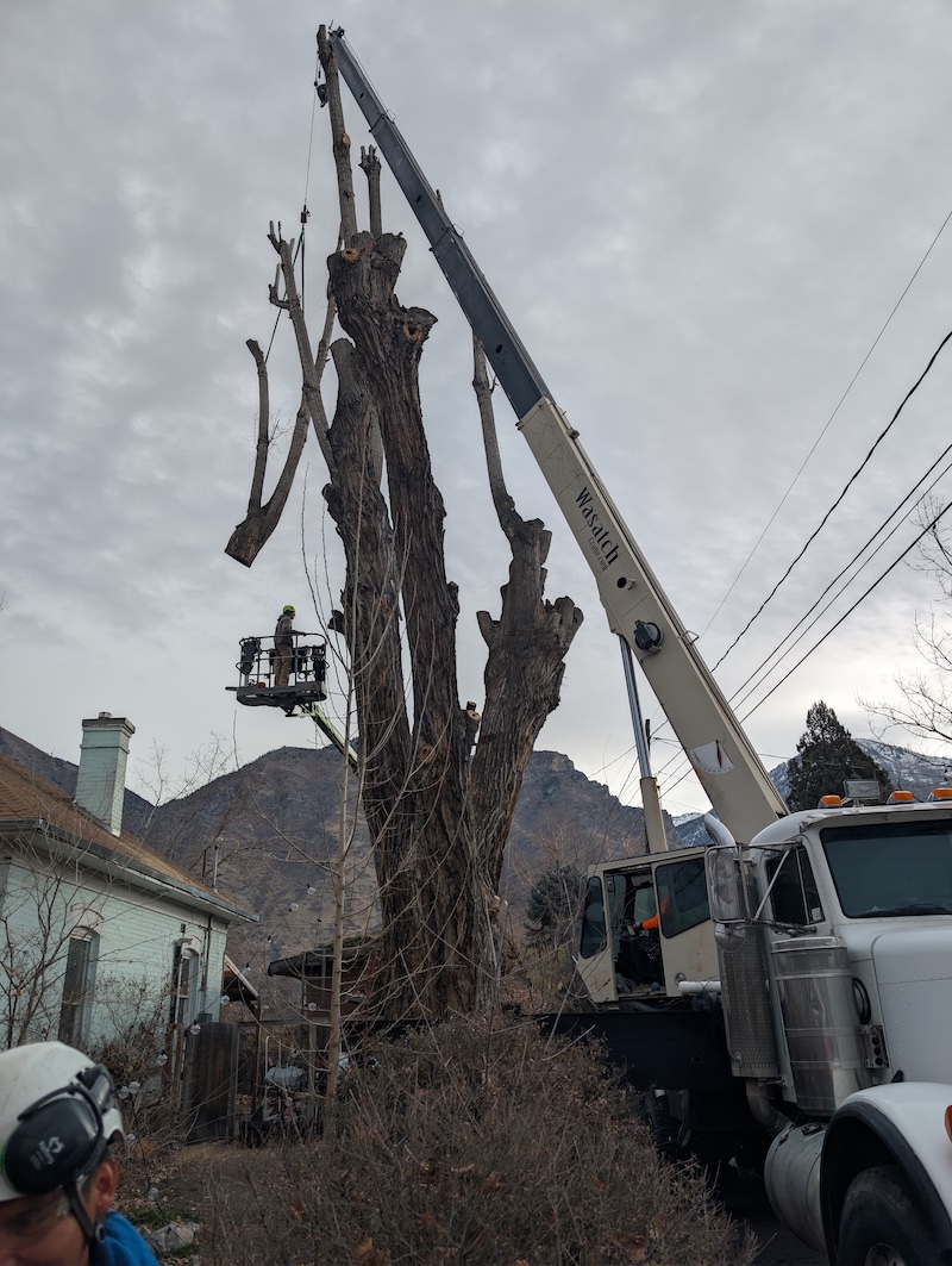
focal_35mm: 24
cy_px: 633
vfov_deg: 71.5
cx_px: 476
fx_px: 878
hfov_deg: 56.9
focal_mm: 6.9
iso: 21
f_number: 1.68
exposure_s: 1/999
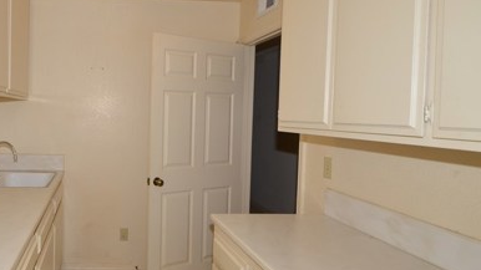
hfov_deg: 67.5
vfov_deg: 44.4
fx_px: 332
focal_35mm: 26
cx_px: 122
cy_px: 141
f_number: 8
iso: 200
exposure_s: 1/125
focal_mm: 10
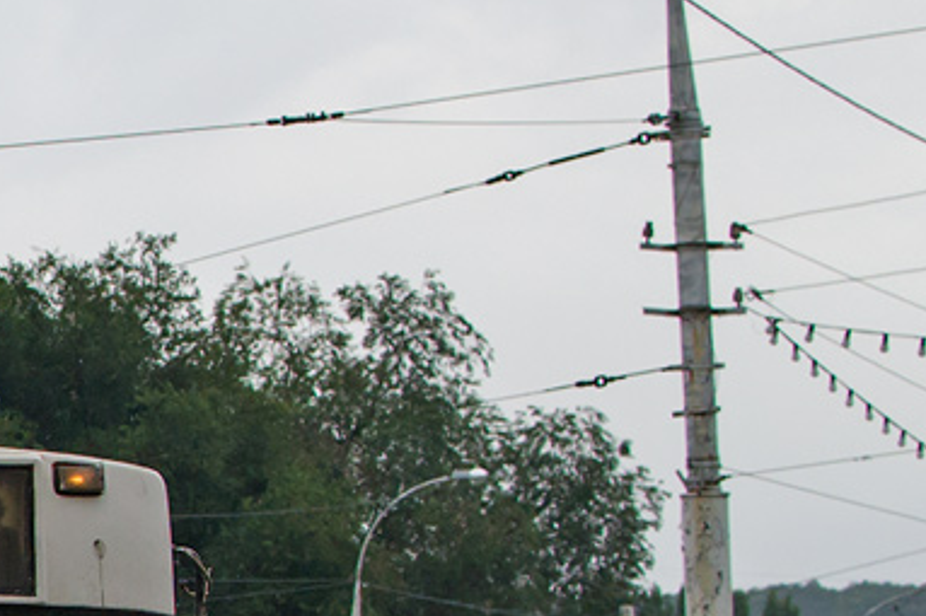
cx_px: -517
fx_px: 4231
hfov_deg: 11.9
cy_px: 831
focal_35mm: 165
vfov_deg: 8.2
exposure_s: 1/800
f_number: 6.3
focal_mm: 35
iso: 800
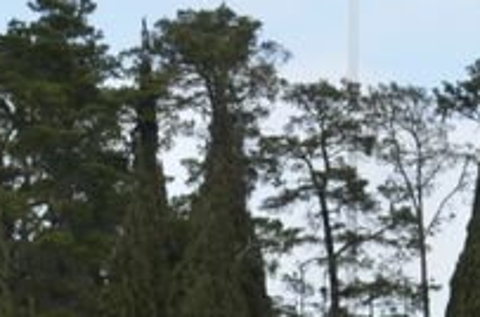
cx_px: 343
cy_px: 590
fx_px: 5237
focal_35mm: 394
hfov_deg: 5.2
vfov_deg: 3.4
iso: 160
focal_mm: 52
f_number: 8
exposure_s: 1/250
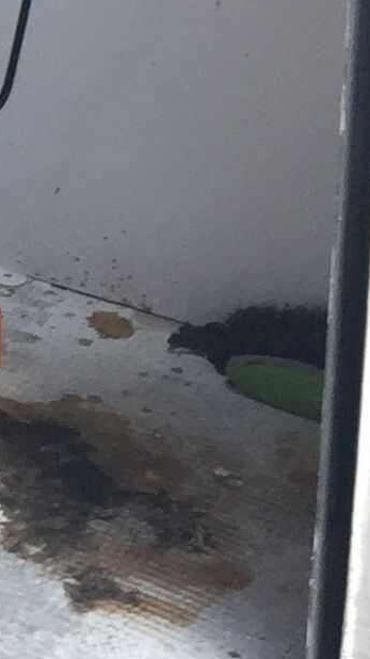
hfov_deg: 6.6
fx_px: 2917
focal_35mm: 167
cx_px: -775
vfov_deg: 12.3
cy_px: -333
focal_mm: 4.15
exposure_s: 1/50
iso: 40
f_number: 2.2
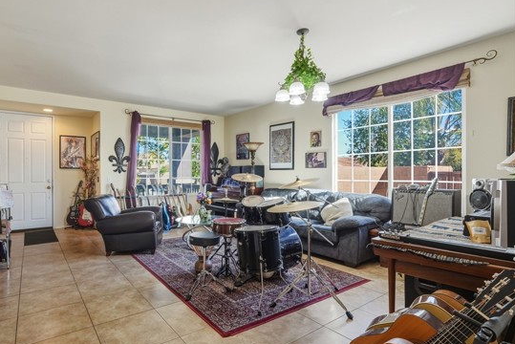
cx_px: 213
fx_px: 272
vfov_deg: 64.6
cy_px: 178
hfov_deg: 86.1
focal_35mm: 19
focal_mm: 16
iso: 250
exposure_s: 1/125
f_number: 9
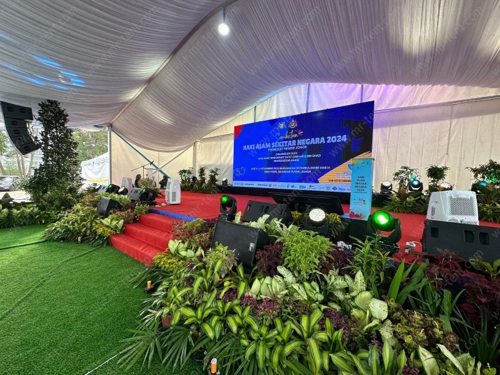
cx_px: 250
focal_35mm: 14
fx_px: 202
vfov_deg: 85.7
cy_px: 188
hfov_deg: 102.1
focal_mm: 2.22
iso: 50
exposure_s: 1/100
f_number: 2.2
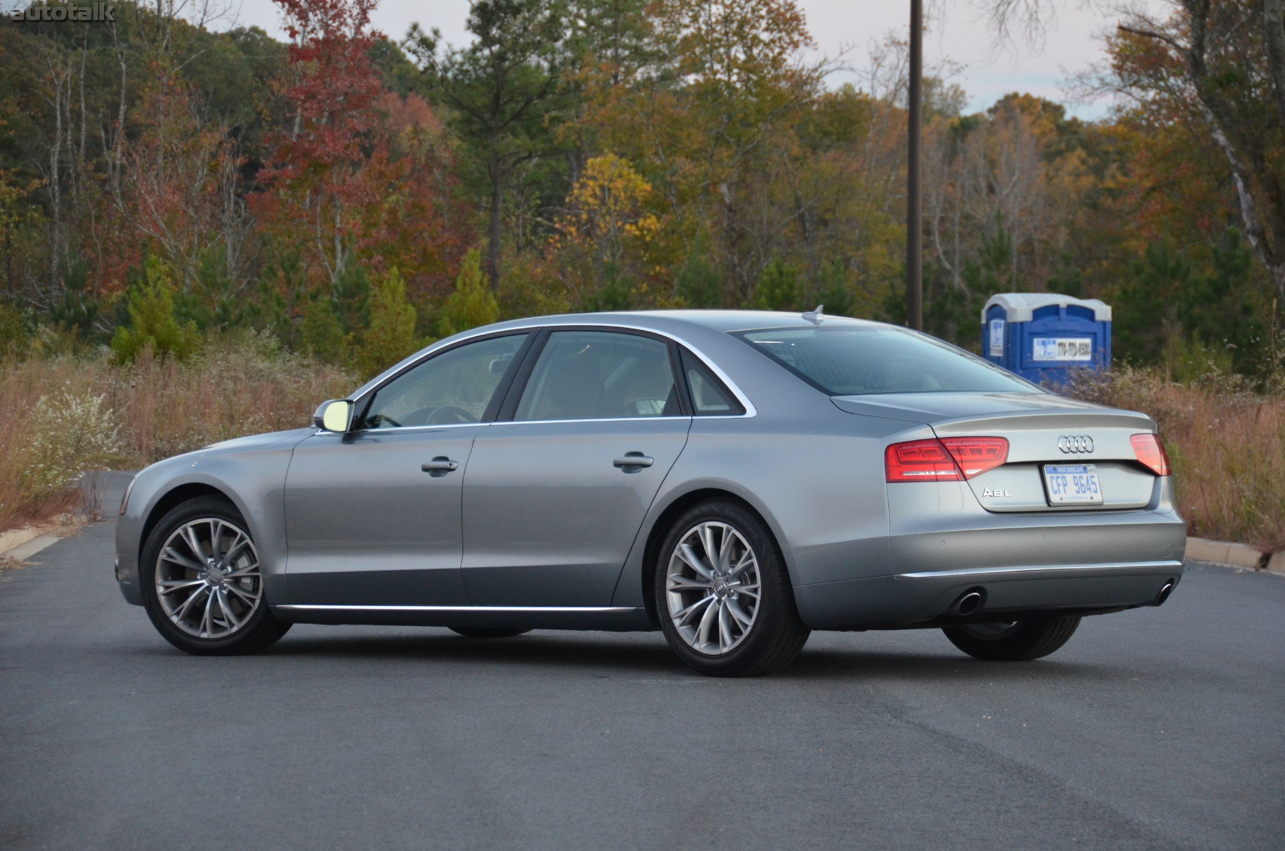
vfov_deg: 10.1
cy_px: 426
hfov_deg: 15.2
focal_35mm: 135
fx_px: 4809
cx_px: 642
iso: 1600
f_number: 5.3
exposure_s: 1/50
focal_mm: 90
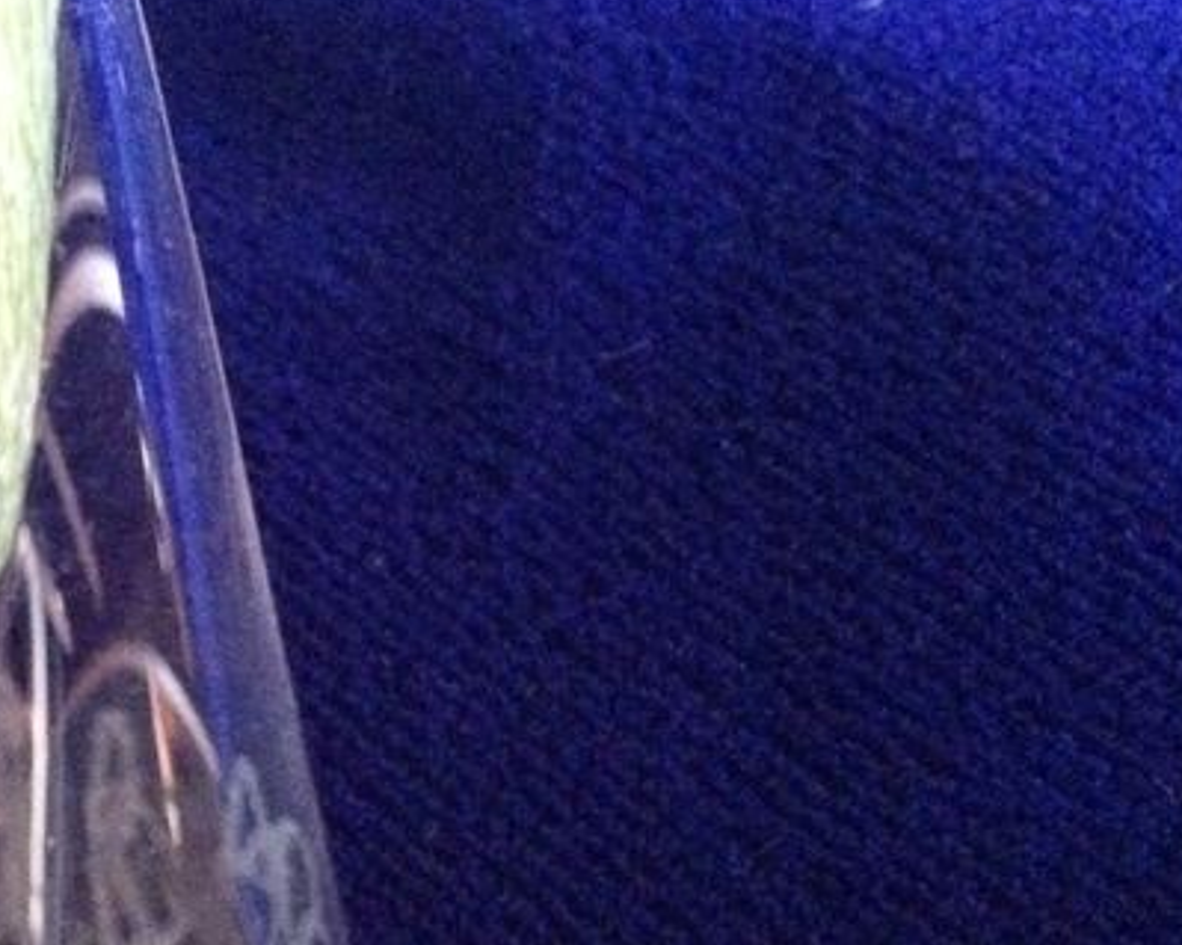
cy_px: 905
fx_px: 2308
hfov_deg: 27.7
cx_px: 130
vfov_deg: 22.4
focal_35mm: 66
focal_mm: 4.12
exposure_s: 1/15
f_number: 2.2
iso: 1000
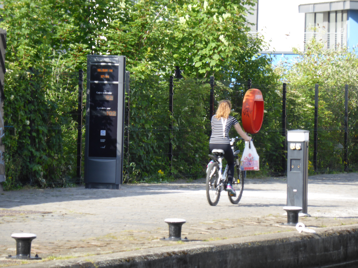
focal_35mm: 312
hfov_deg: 6.4
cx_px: 179
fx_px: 3227
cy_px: 134
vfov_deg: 4.8
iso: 100
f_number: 5.9
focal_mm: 55.7
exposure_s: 1/125
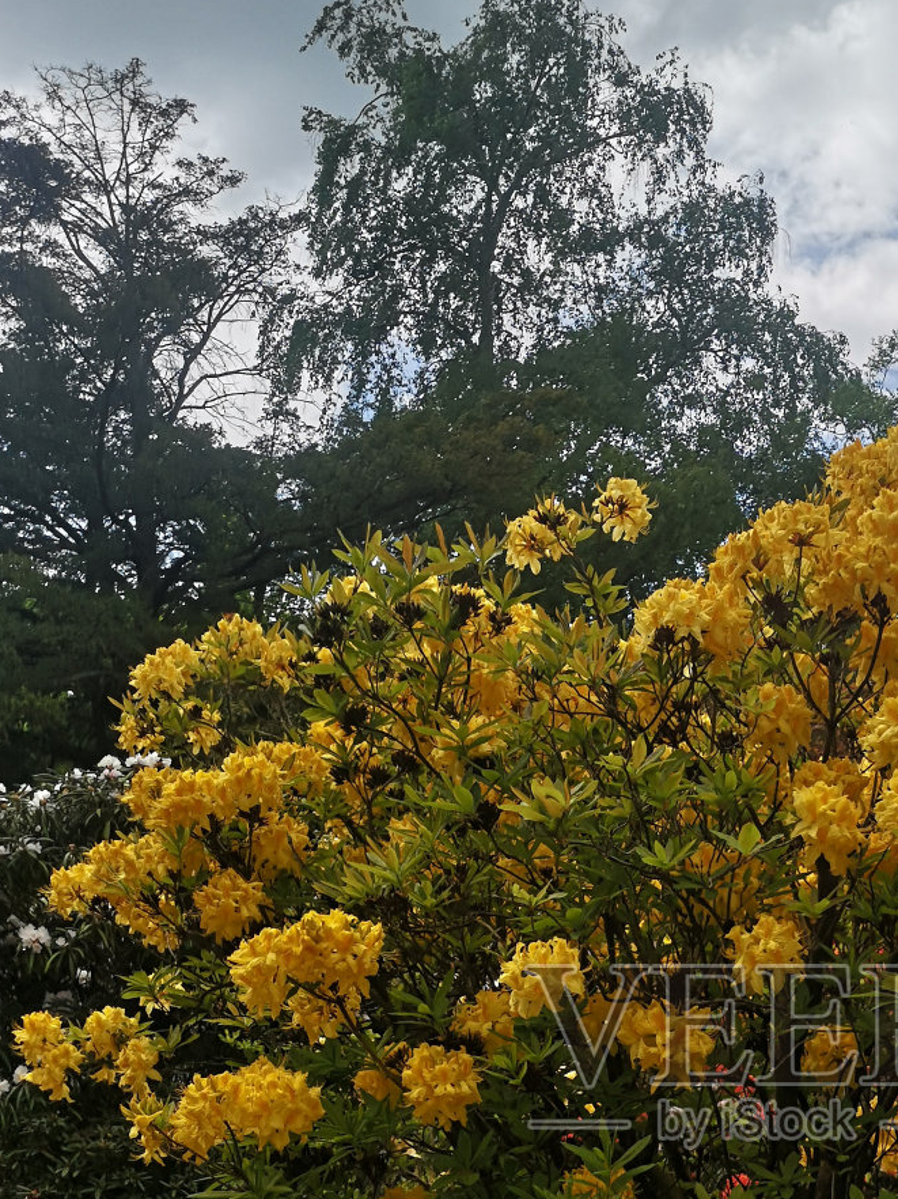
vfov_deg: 36.7
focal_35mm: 49
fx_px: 1696
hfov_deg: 28.8
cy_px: 1058
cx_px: 754
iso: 50
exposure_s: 1/5882
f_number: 1.8
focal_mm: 5.58
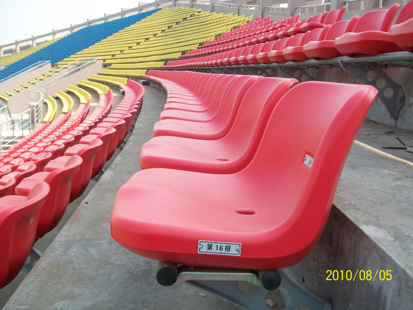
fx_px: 406
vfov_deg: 41.8
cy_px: 155
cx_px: 206
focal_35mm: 34
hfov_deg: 54.0
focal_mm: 5.7
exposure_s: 1/400
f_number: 2.8
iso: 80
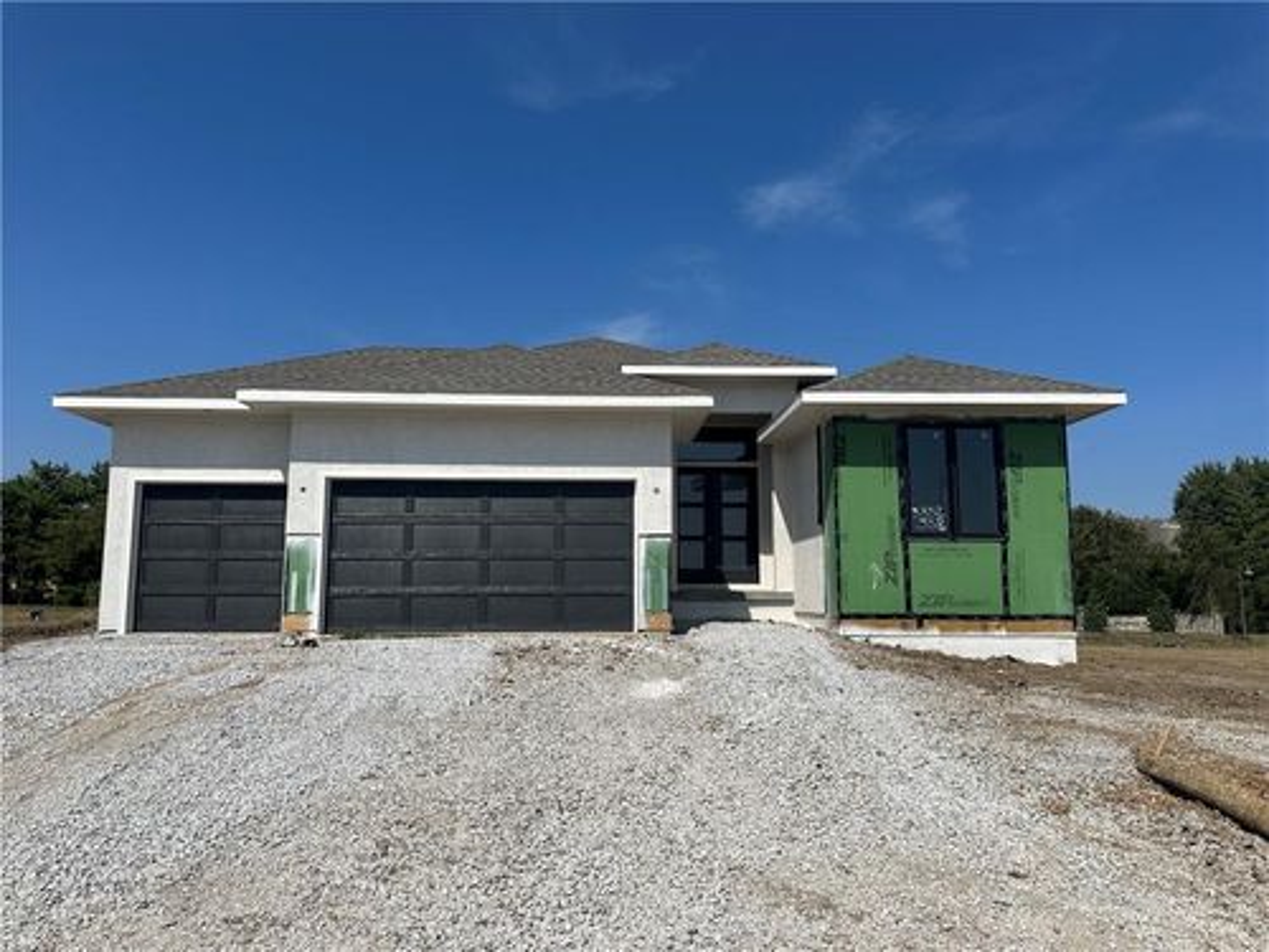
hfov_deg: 71.6
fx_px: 880
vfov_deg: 56.8
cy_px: 476
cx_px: 634
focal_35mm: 24
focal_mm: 6.86
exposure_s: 1/9709
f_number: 1.78
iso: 80
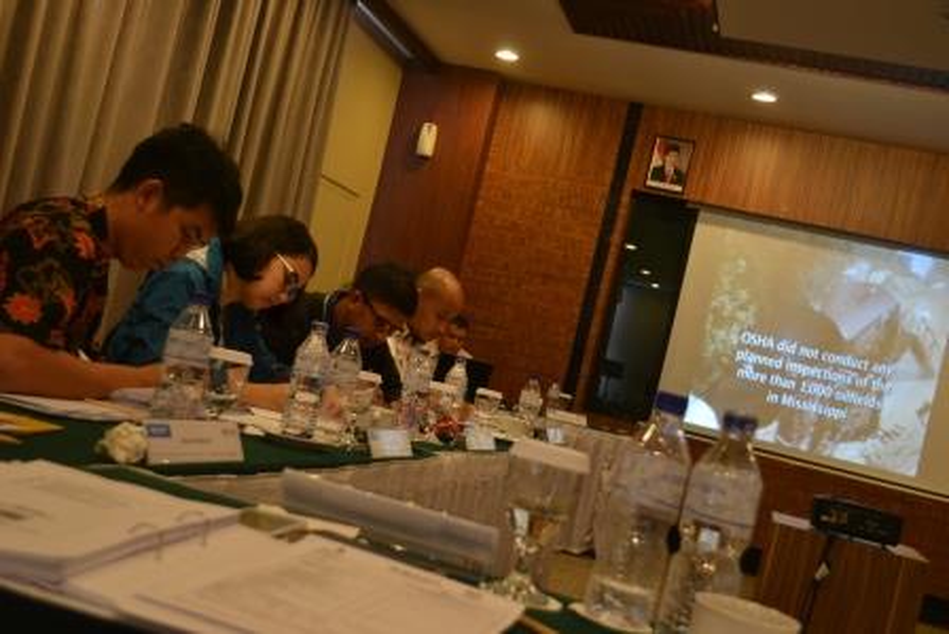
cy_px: 317
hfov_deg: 46.4
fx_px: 1107
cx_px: 474
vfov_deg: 31.9
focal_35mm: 42
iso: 450
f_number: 4.5
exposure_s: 1/15
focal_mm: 28
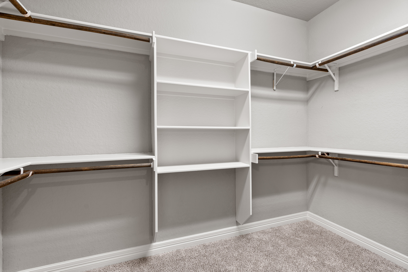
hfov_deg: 96.7
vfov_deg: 73.7
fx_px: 181
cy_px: 136
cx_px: 204
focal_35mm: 16
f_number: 7.1
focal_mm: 16
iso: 320
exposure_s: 1/2
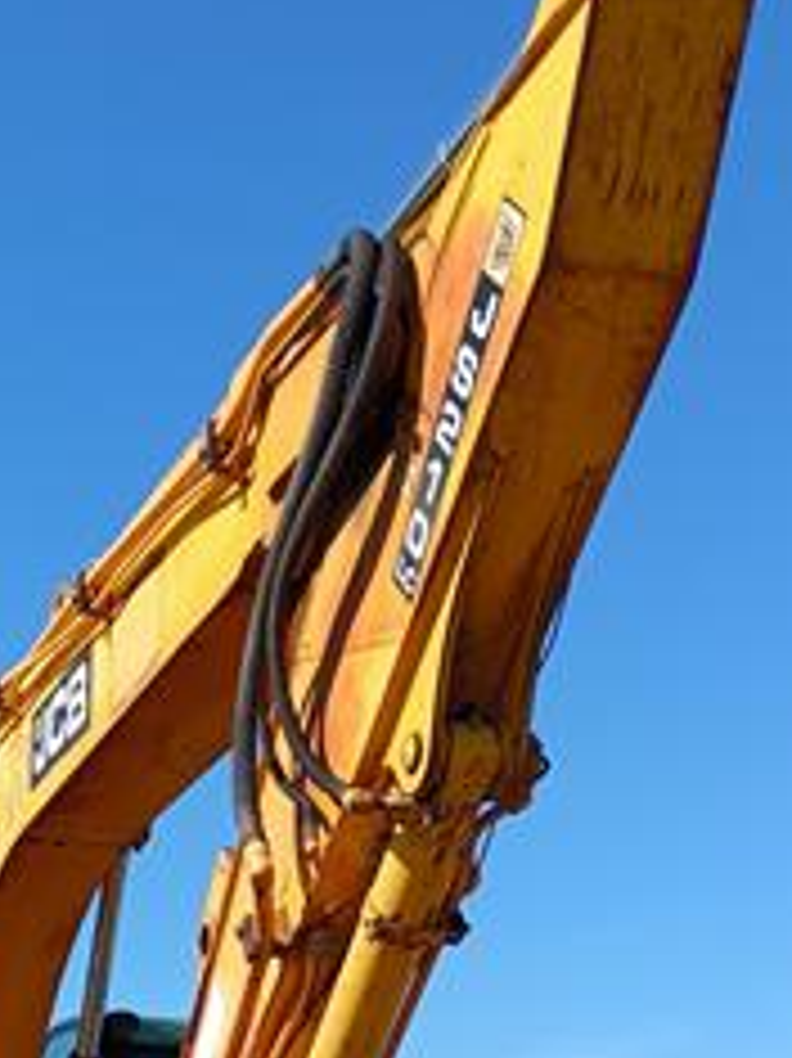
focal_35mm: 69
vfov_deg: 26.3
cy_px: 1117
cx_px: 0
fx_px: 2107
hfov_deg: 20.6
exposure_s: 1/768
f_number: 1.9
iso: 100
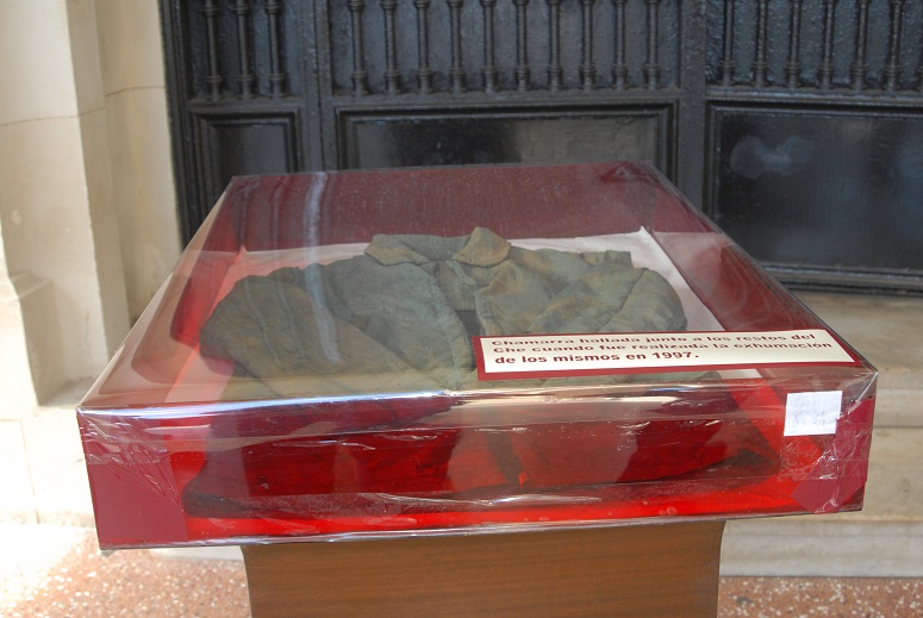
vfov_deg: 32.0
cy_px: 309
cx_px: 462
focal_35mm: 42
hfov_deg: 46.3
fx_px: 1078
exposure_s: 1/60
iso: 320
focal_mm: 28
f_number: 5
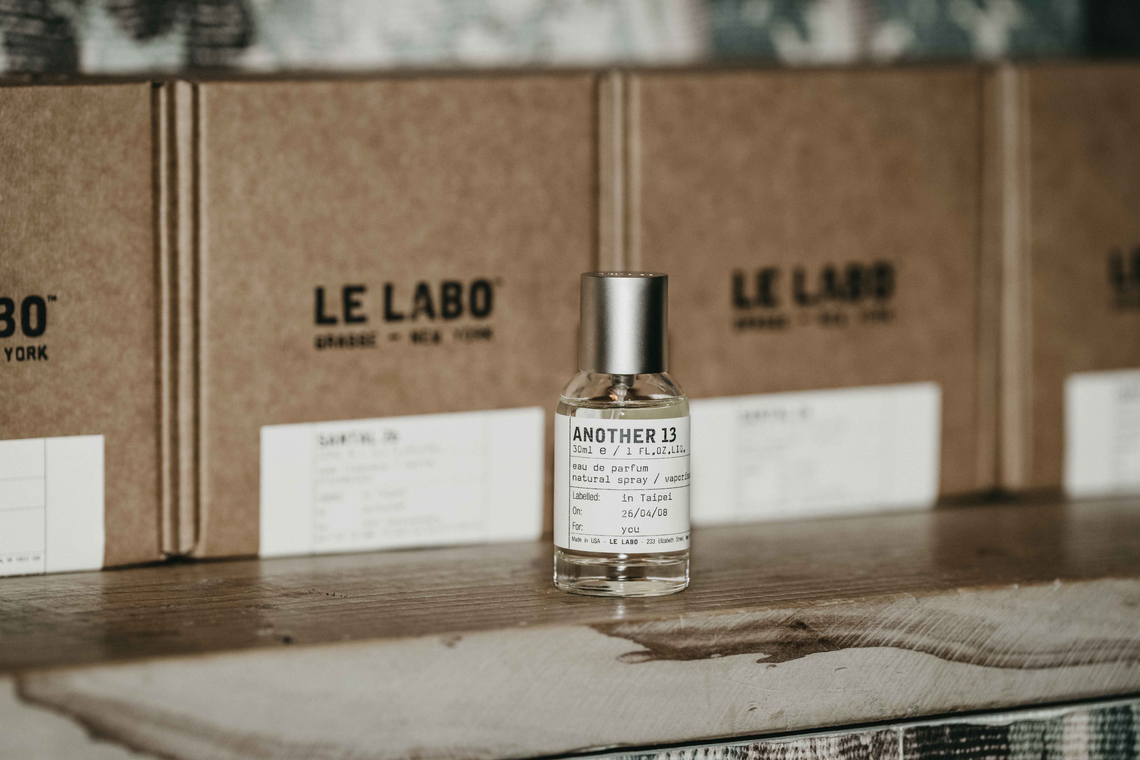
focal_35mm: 159
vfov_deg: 8.6
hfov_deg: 12.9
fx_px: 5035
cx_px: 570
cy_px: 380
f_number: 4
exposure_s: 1/50
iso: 2000
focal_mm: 159
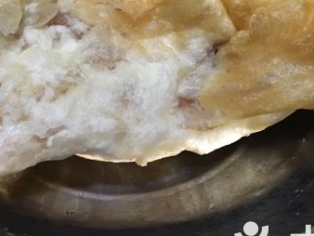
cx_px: 142
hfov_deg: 32.1
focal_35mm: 60
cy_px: 48
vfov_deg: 24.1
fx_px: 545
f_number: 2.2
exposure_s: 1/10
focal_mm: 4.15
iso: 100
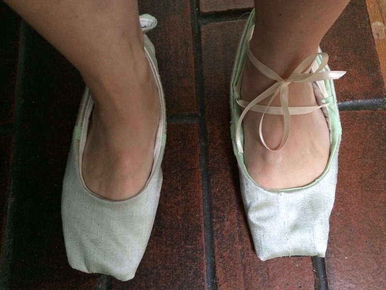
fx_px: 323
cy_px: 145
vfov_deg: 48.2
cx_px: 193
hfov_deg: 61.7
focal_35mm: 29
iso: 320
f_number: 2.2
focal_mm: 4.15
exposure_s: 1/20
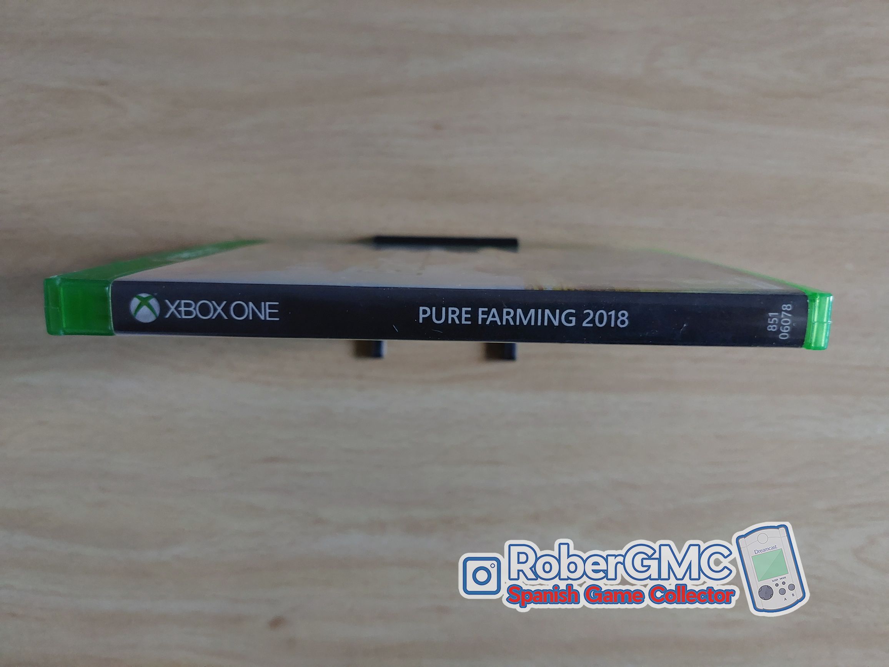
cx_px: 444
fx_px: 642
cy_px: 334
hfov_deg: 69.4
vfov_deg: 54.9
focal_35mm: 25
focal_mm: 5.23
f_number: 1.8
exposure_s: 1/24
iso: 500
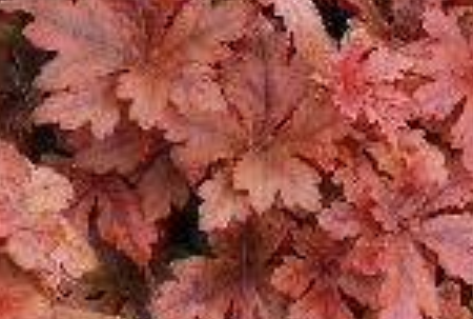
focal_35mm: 104
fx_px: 1371
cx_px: 214
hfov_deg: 19.6
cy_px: 129
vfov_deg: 13.2
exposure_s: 1/60
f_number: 7.1
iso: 200
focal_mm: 26
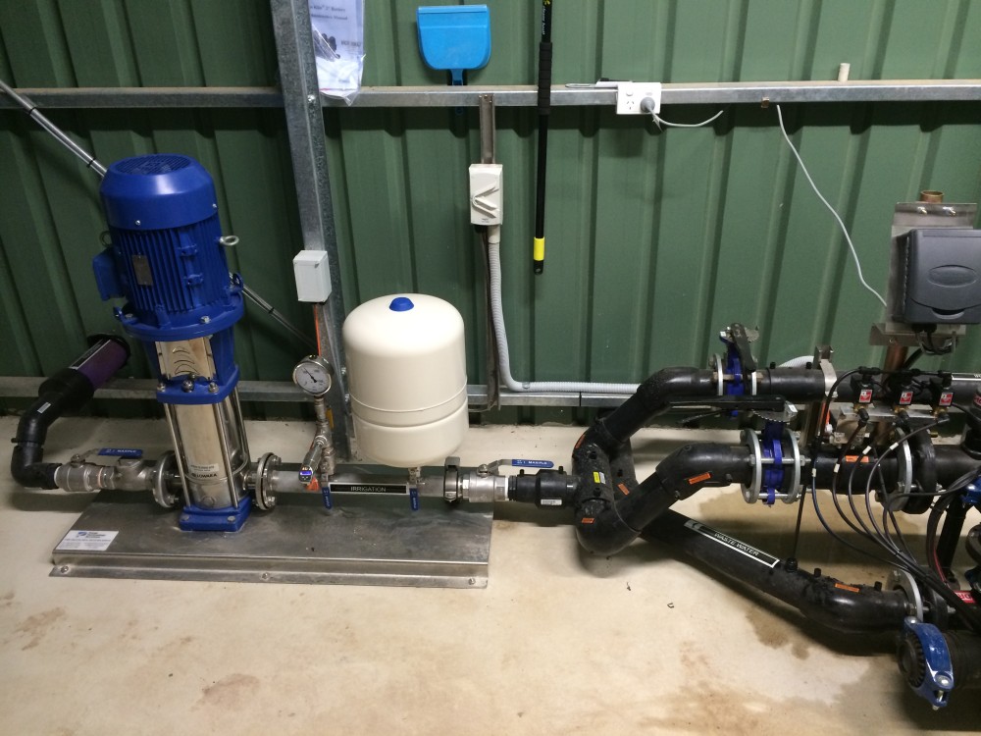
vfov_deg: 46.8
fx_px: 850
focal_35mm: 30
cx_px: 490
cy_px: 368
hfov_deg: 60.0
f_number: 2.2
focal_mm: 4.12
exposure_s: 1/33
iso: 200
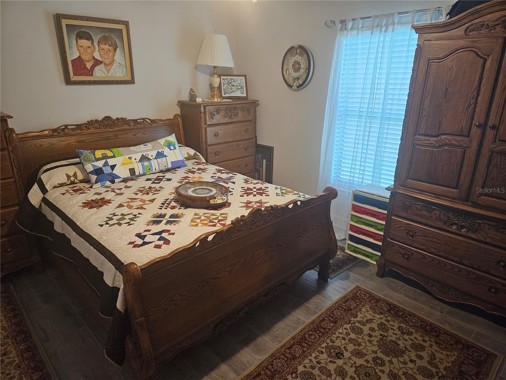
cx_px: 253
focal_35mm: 23
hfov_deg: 73.9
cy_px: 190
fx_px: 336
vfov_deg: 58.9
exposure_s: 1/120
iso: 1000
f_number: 1.8
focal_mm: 5.4
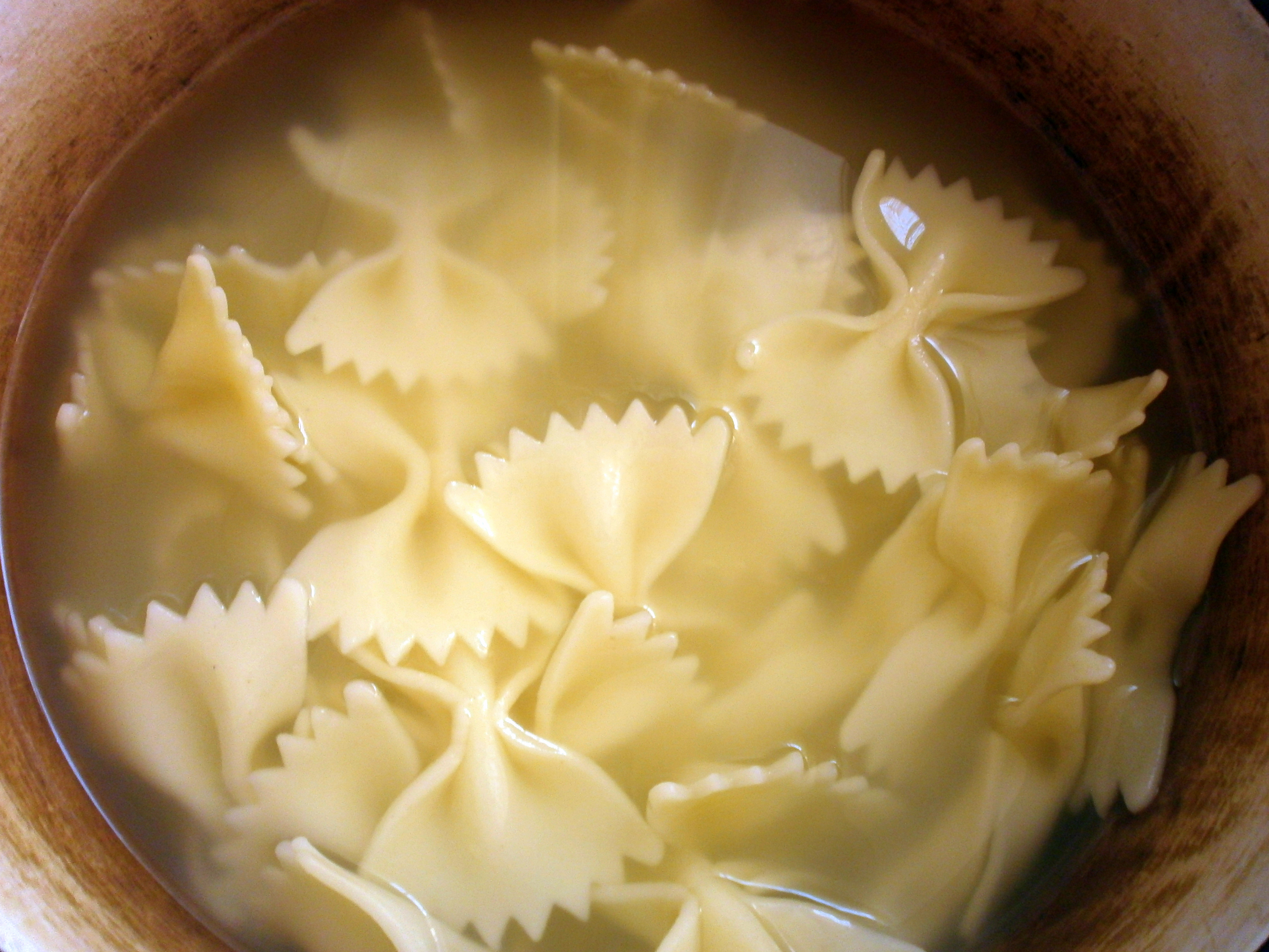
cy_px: 476
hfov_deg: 65.3
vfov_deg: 51.4
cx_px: 634
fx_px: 990
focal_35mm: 27
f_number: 2.9
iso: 100
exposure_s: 1/50
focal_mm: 4.8
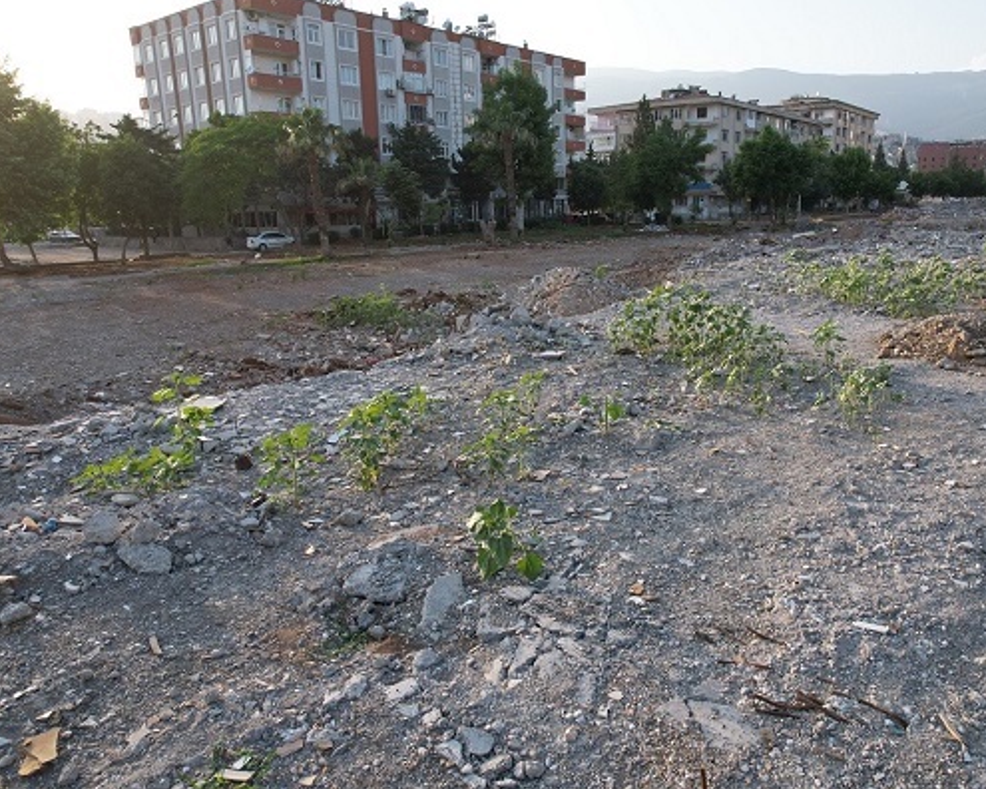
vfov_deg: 56.8
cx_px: 578
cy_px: 394
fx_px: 730
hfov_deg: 67.6
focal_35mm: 25
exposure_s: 1/725
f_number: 2.8
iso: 200
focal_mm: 8.38
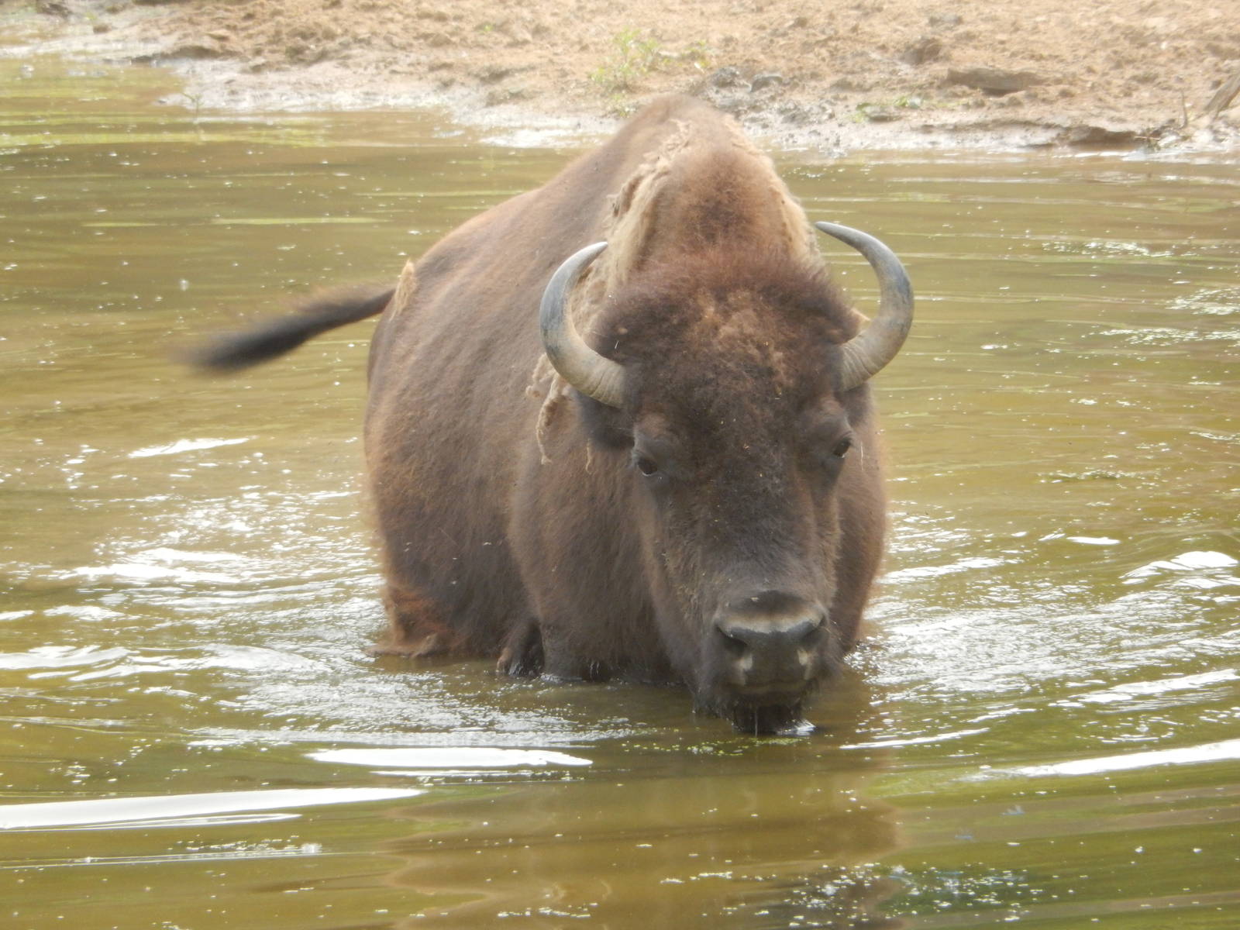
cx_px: 620
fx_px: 19702
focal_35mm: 550
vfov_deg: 2.7
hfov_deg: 3.6
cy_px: 465
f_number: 6.3
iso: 400
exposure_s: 1/250
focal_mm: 99
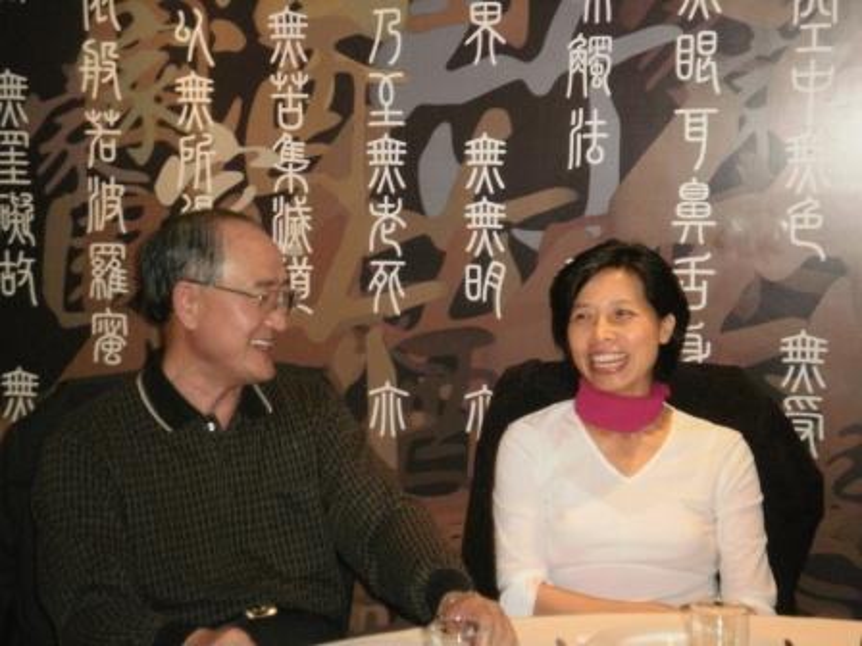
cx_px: 431
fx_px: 1594
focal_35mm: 64
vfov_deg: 22.9
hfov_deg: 30.3
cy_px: 323
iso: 500
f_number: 4.4
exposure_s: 1/50
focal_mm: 11.3
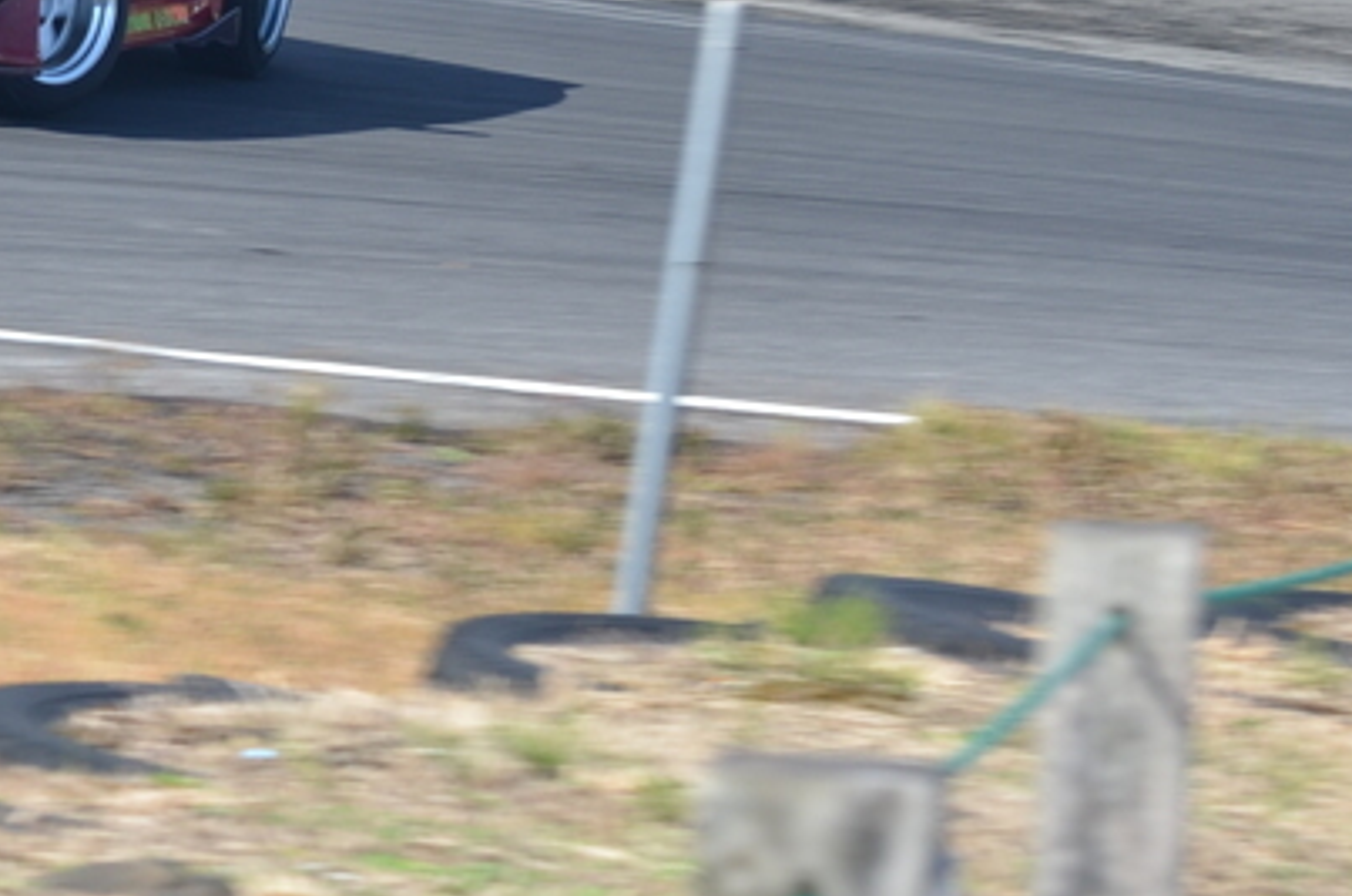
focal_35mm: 328
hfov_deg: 6.3
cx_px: 34
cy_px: 13
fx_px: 12294
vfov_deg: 4.2
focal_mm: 86
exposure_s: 1/250
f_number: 10
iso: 200
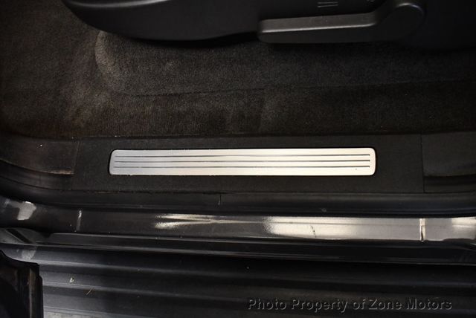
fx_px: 476
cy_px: 159
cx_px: 238
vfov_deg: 36.9
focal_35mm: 36
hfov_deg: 53.1
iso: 3200
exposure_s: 1/125
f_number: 3.5
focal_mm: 18
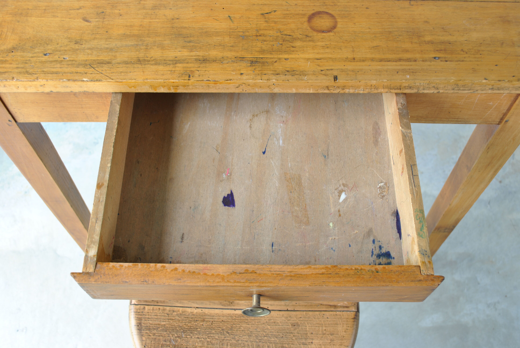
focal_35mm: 36
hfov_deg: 53.1
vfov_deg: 37.0
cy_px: 174
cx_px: 260
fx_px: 521
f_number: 5.6
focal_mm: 24
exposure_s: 1/20
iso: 100
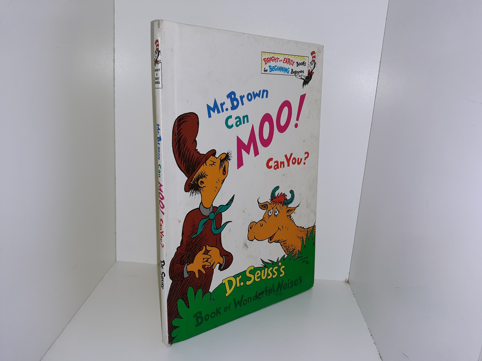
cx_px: 241
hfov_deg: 63.4
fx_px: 390
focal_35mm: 28
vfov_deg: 49.7
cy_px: 180
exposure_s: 1/184
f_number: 1.7
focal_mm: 3.7
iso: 40
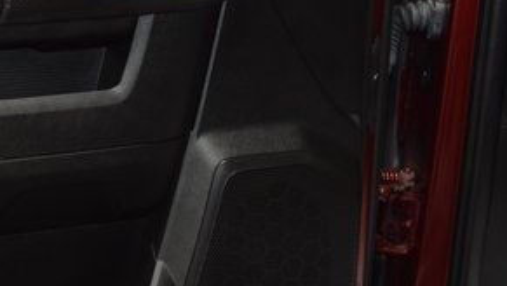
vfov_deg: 14.6
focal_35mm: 83
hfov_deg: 24.2
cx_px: -28
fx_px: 1116
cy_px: 104
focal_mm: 24
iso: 1250
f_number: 3.8
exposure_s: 1/60
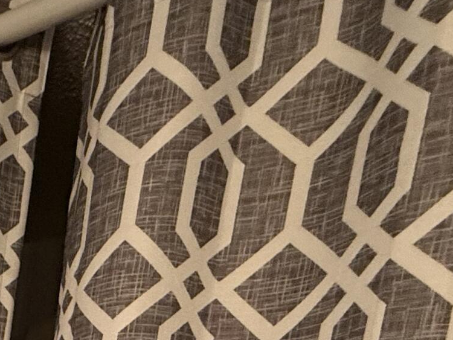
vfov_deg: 18.6
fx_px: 733
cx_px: -260
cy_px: 653
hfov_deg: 24.7
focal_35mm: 56
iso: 320
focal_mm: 2.22
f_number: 2.2
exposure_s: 1/60
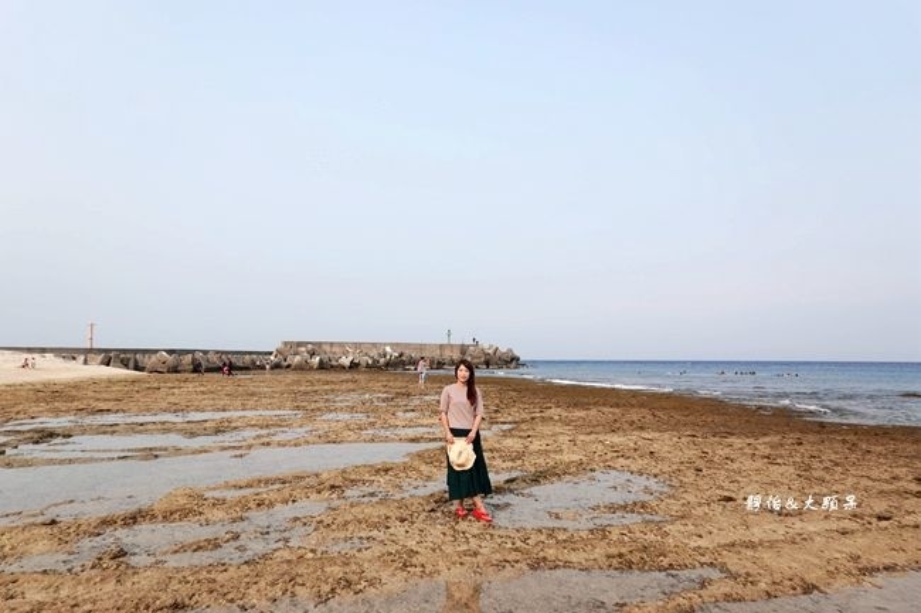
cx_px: 460
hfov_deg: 73.8
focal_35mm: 24
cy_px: 306
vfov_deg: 53.1
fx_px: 614
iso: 125
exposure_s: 1/1000
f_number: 3.5
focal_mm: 9
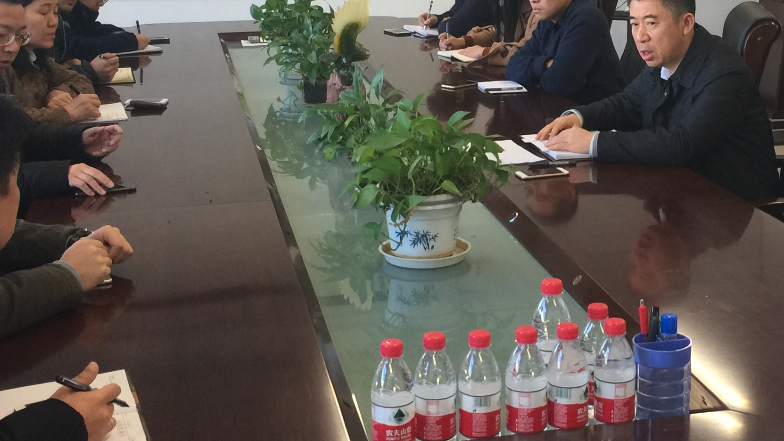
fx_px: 1289
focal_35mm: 62
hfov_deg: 33.4
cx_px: 541
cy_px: 113
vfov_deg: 19.3
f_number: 2.2
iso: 50
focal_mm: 4.15
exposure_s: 1/33
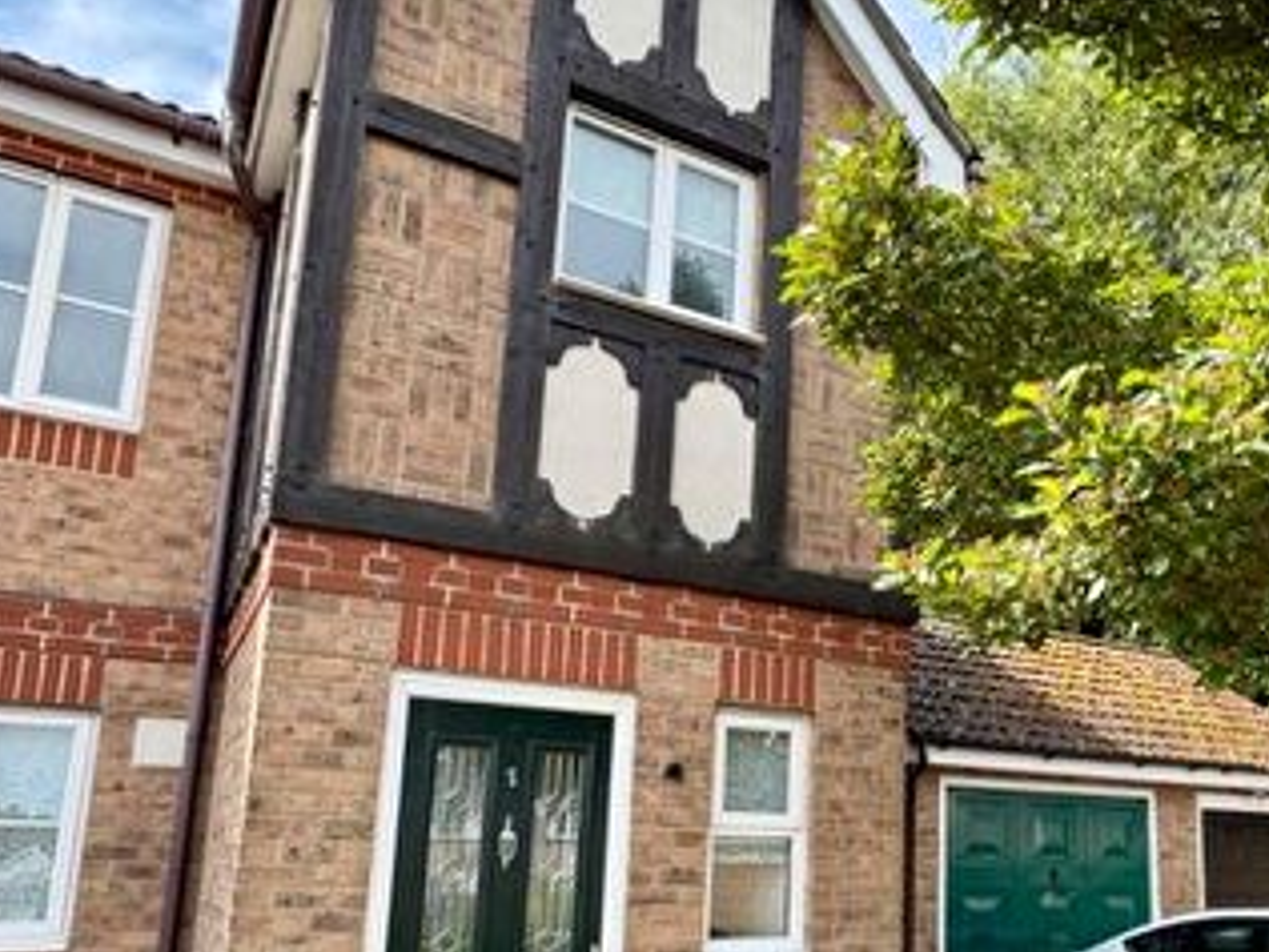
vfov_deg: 44.5
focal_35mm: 31
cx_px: 924
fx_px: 1136
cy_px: 661
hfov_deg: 56.0
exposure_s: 1/383
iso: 40
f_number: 2.2
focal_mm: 2.22
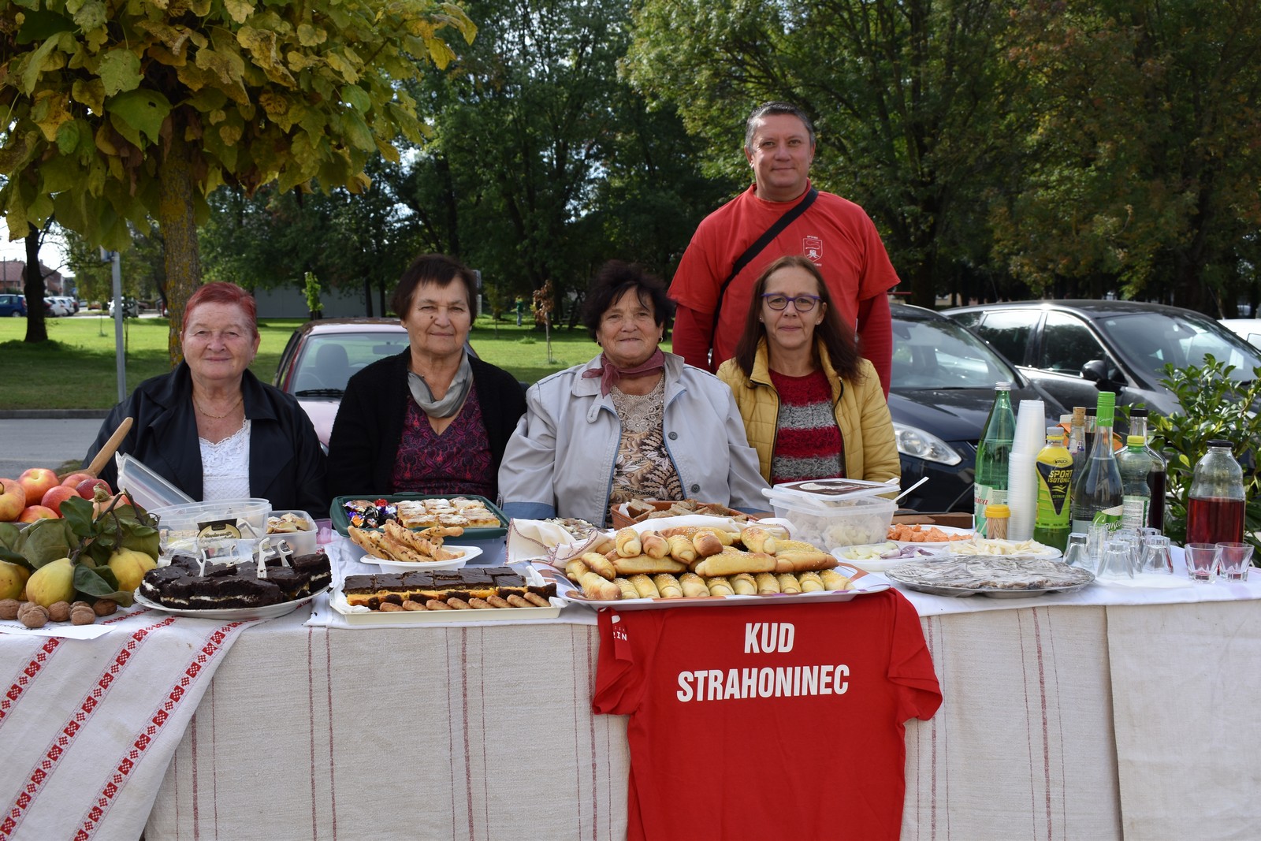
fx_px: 1261
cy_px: 420
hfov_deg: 53.1
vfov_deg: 36.9
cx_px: 630
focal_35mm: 36
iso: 110
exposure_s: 1/250
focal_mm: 24
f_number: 8
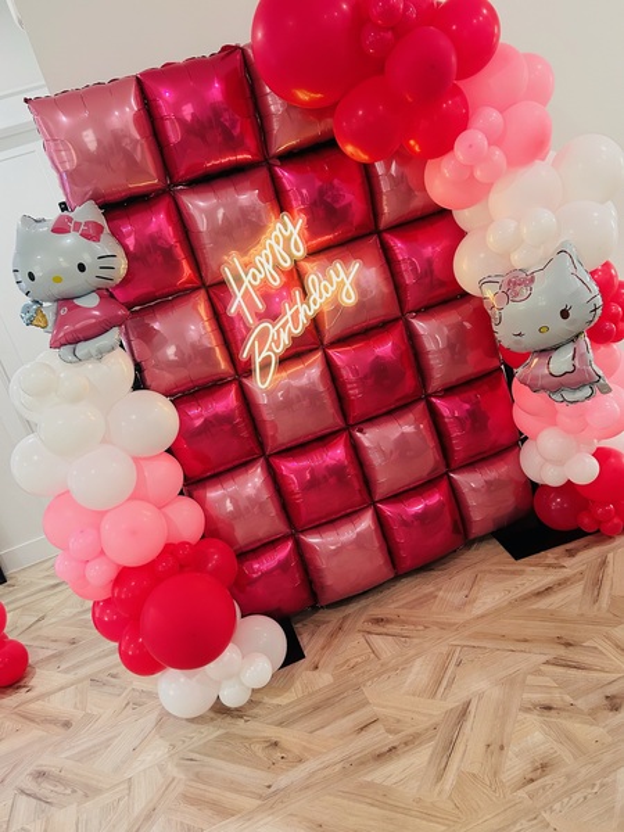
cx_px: 312
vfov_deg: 67.3
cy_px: 416
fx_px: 625
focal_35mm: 26
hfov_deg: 53.1
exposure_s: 1/60
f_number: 1.5
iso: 320
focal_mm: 5.7
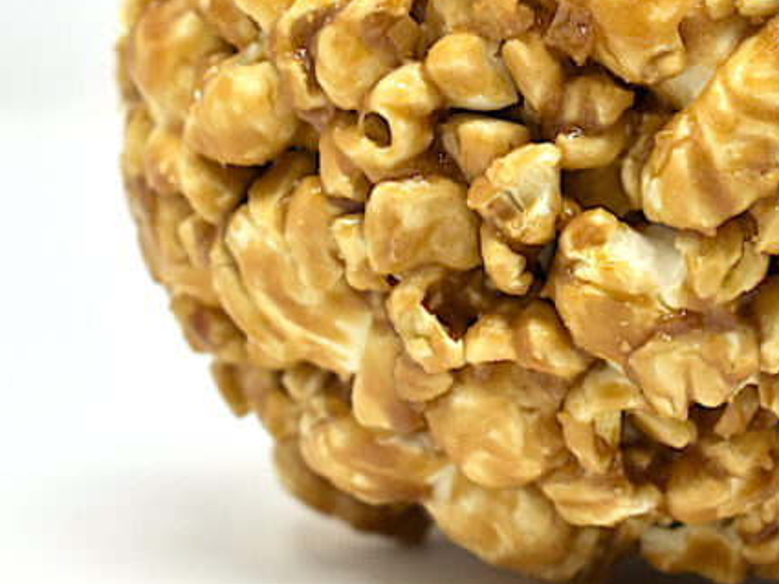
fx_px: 4303
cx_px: 614
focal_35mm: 191
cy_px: 47
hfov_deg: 10.3
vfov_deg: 7.7
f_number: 8
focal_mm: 55
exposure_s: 1/80
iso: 200
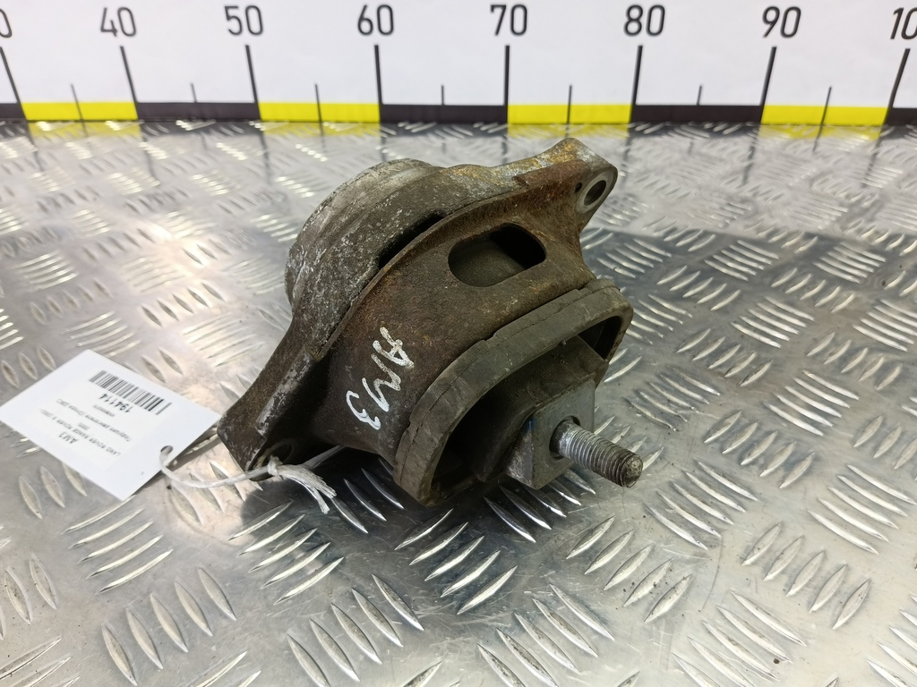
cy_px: 344
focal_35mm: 23
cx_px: 458
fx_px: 609
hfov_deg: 73.9
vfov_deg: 58.9
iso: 141
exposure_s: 1/50
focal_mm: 4.11
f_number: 1.6
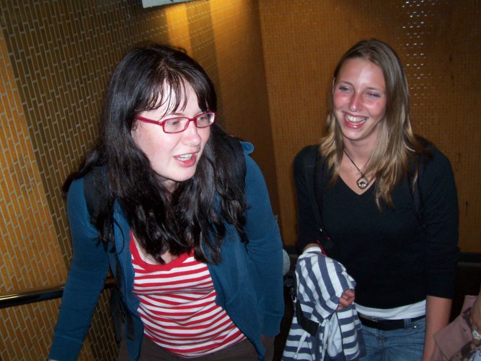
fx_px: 528
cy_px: 198
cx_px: 236
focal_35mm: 38
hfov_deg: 49.0
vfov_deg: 37.7
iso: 140
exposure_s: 1/112
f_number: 2.7
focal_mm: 5.6
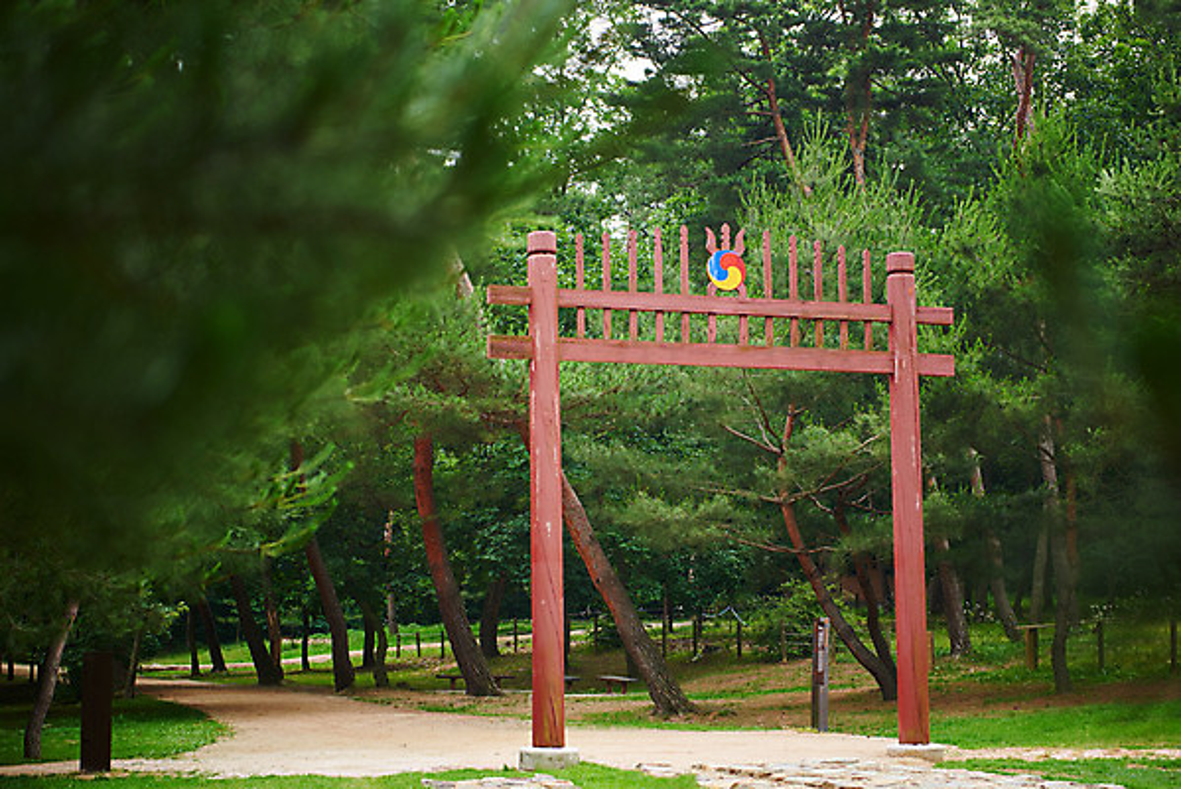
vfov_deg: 19.5
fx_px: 2297
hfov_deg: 28.8
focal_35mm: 70
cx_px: 590
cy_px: 394
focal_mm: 70
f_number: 3.2
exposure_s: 1/500
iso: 400
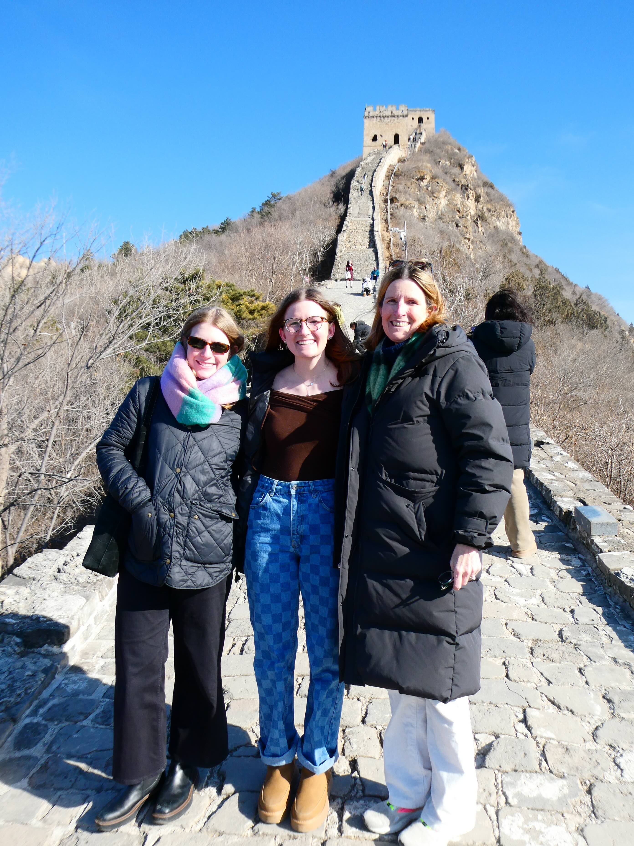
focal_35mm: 28
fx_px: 684
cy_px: 423
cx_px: 317
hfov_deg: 49.7
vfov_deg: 63.4
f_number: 3.5
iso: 80
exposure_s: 1/500
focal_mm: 5
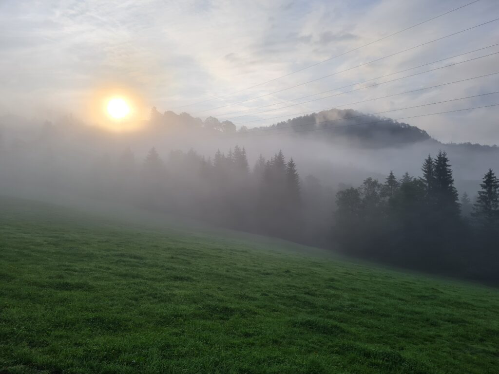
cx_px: 250
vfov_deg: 53.1
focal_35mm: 26
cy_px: 187
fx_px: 375
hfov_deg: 67.3
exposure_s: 1/2728
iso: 50
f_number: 1.8
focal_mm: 5.4
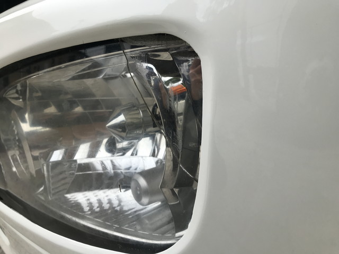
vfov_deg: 49.7
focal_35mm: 28
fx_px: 274
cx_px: 170
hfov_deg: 63.4
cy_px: 127
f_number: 1.8
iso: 20
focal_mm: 3.99
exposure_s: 1/1681
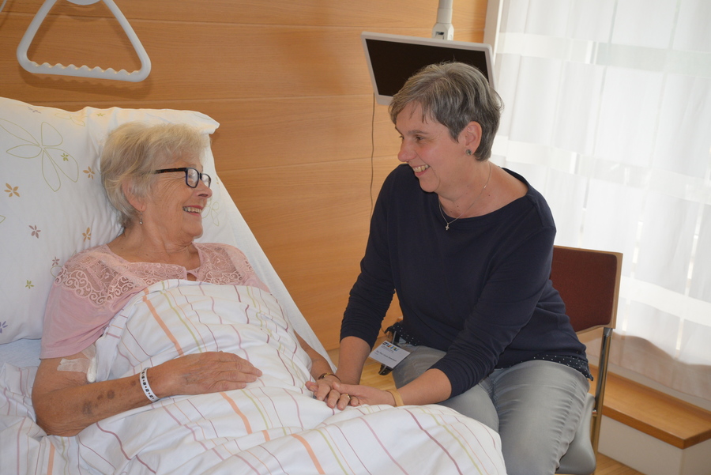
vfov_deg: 26.0
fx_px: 1027
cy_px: 238
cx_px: 356
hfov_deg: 38.2
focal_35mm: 52
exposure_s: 1/160
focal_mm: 52
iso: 2000
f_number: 6.3
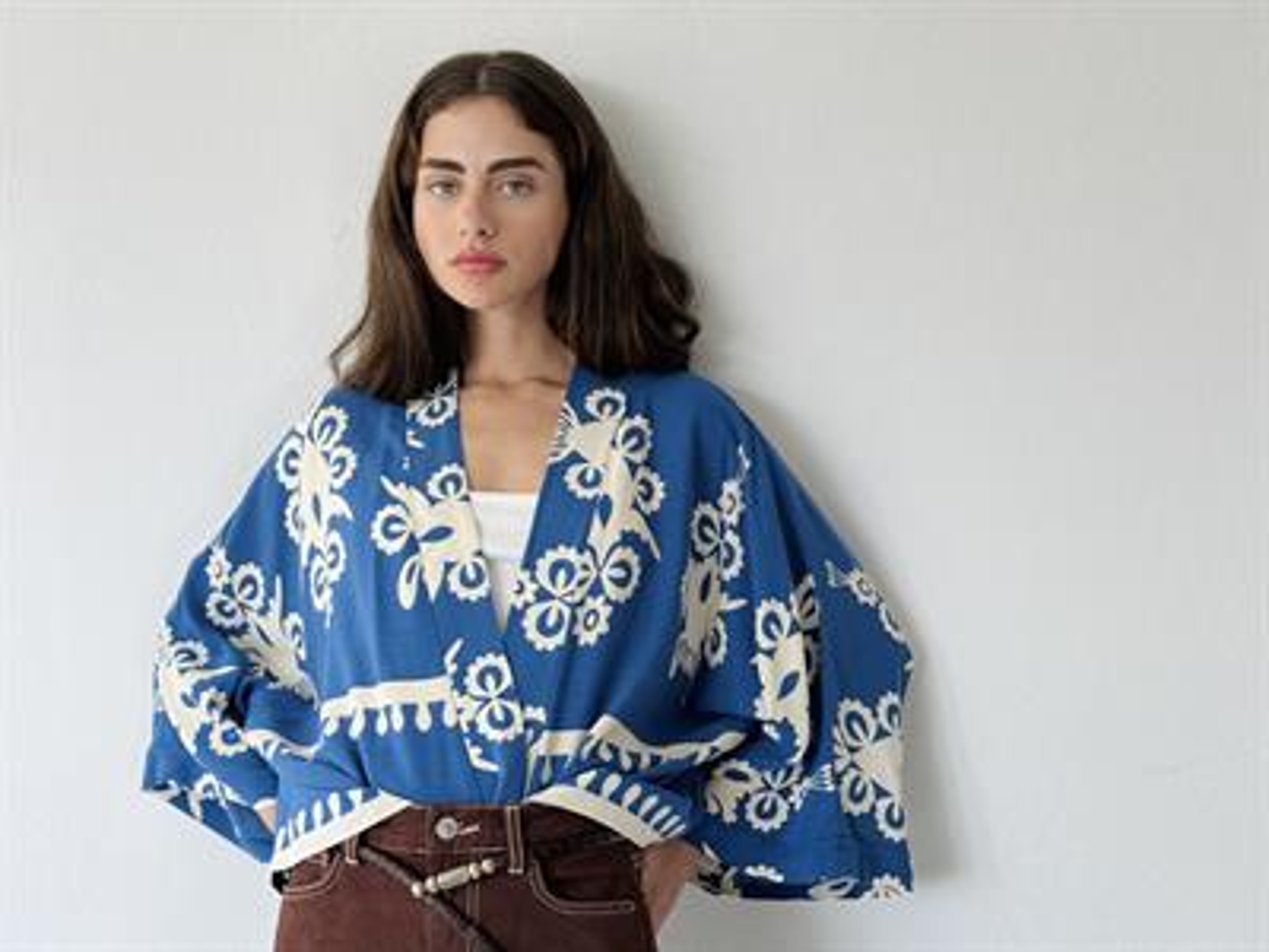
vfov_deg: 30.3
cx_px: 634
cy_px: 476
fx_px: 1760
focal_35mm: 48
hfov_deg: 39.7
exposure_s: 1/190
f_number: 1.78
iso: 64
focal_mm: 6.76
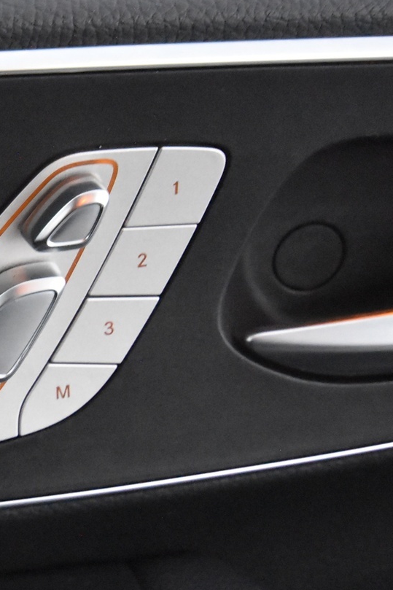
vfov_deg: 33.2
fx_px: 983
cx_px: -139
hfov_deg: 20.4
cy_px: 385
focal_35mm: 60
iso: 11400
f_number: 5.6
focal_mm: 20
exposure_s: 1/60
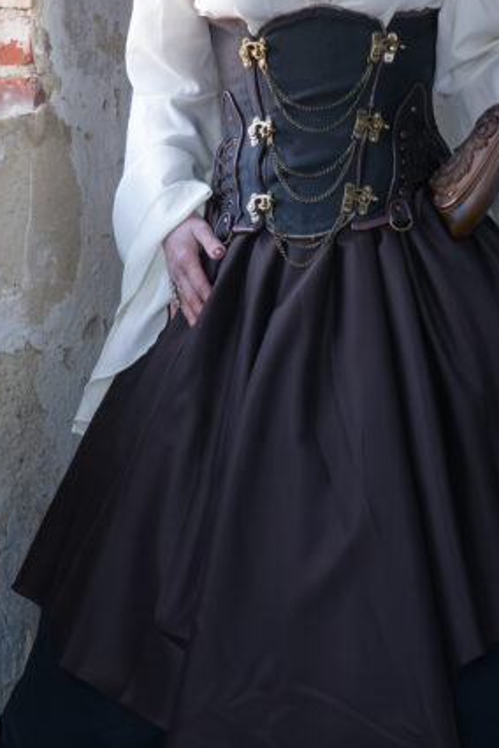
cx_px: 206
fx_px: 4802
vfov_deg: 8.9
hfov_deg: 5.9
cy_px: 190
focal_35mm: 231
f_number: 9
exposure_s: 1/100
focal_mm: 55
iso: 3200
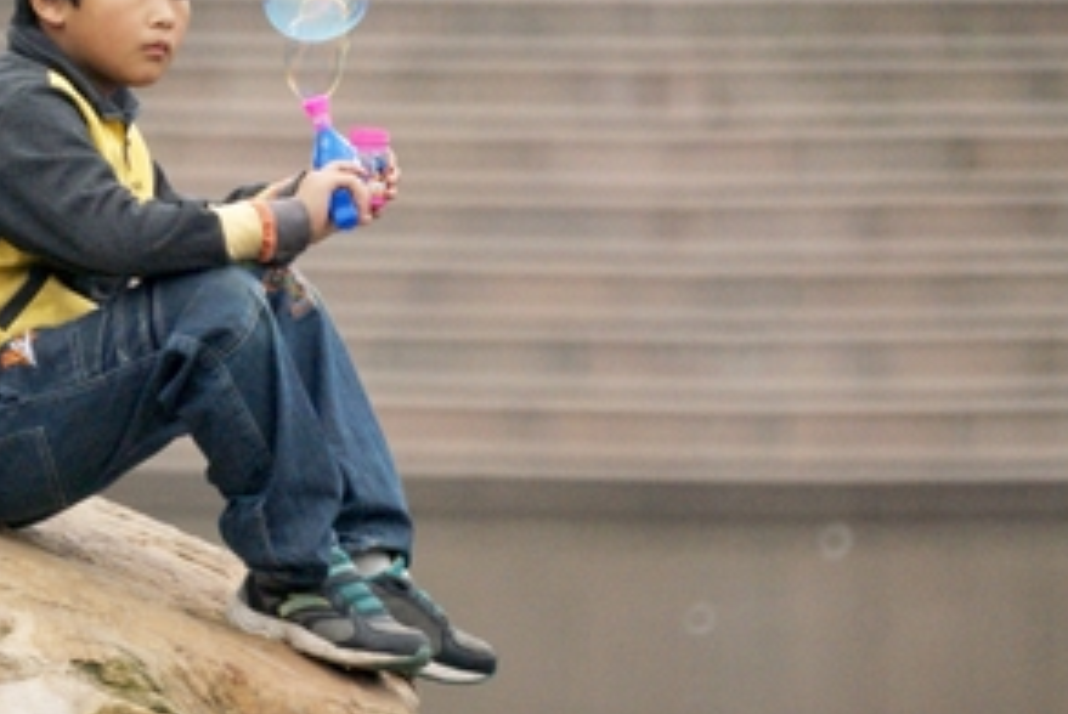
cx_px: 73
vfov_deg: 0.8
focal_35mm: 1794
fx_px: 53274
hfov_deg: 1.1
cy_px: 277
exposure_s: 1/640
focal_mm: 500
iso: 400
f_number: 8
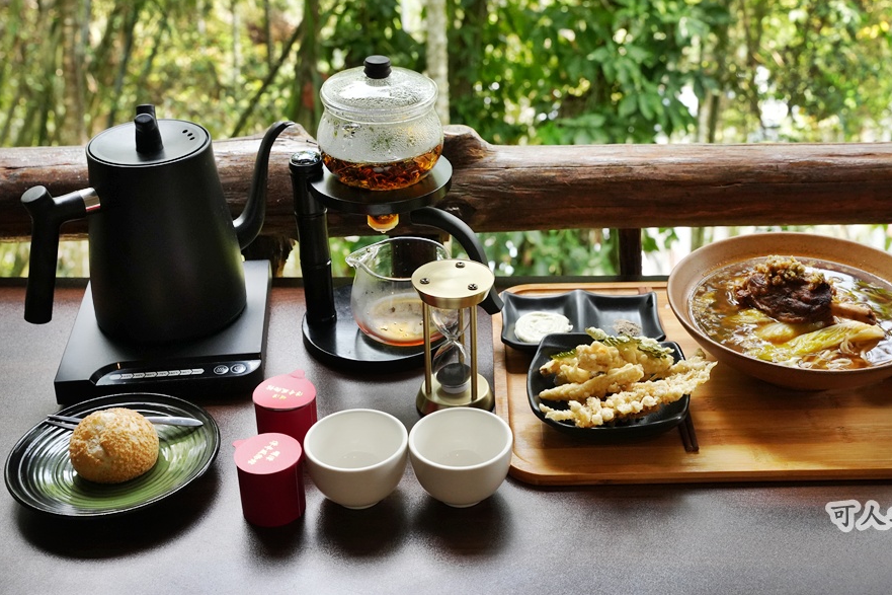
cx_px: 483
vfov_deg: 26.4
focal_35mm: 51
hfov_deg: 38.8
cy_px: 254
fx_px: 1264
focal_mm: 43.9
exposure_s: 1/500
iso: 3200
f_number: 8
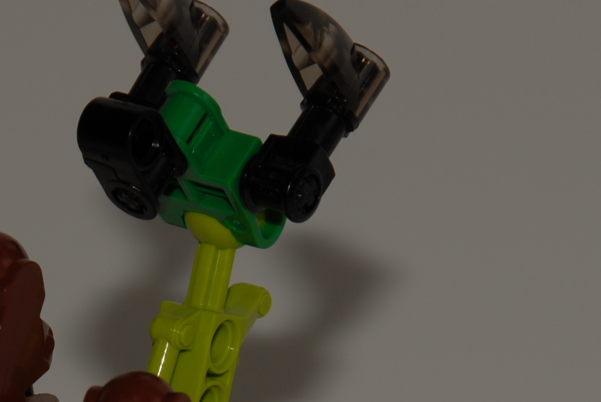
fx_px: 14391
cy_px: 483
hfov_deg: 2.4
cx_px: 72
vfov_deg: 1.6
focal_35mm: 861
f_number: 11
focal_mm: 200
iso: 100
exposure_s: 1/60
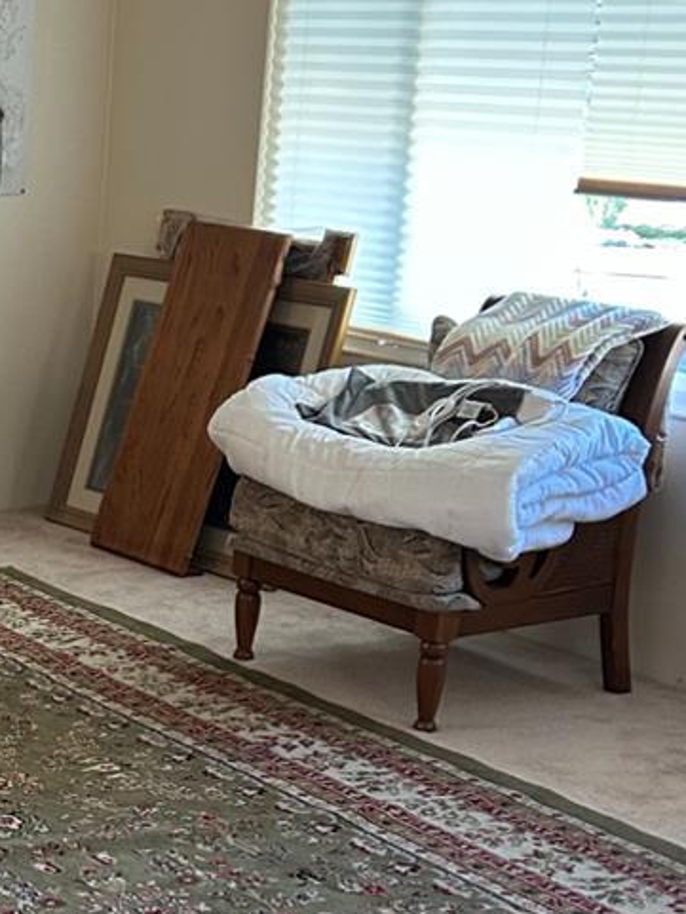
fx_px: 2139
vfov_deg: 24.0
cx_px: -155
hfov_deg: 17.3
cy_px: 618
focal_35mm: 81
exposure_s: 1/60
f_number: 1.5
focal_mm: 5.7
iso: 250
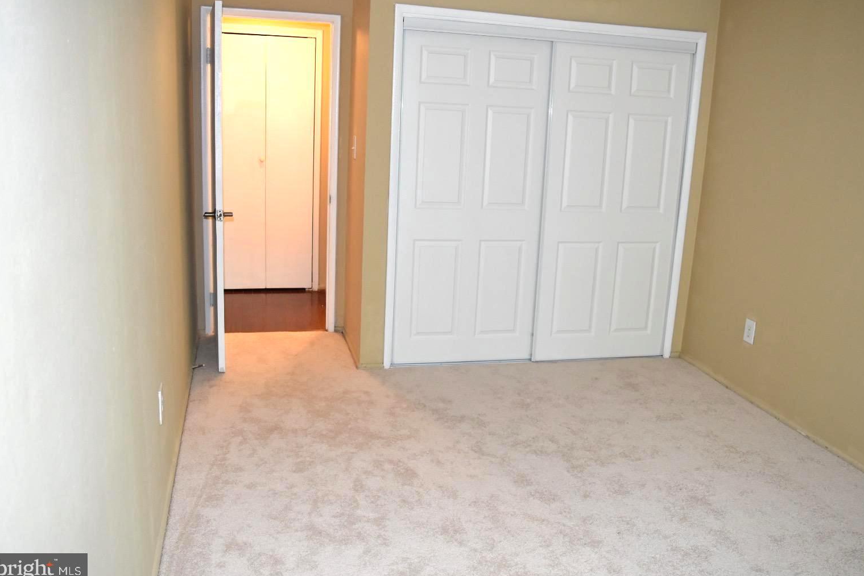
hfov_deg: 58.7
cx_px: 449
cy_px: 279
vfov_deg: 41.1
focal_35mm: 32
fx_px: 768
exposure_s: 1/80
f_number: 4.5
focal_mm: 20
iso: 800
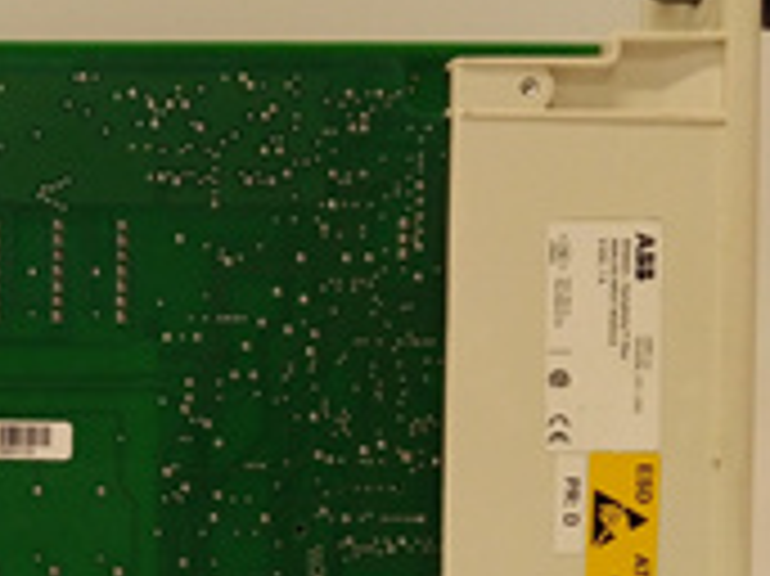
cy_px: 493
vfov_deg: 18.4
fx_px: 1756
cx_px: -104
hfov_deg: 23.1
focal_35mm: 79
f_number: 2
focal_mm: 3.79
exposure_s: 1/33
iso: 231
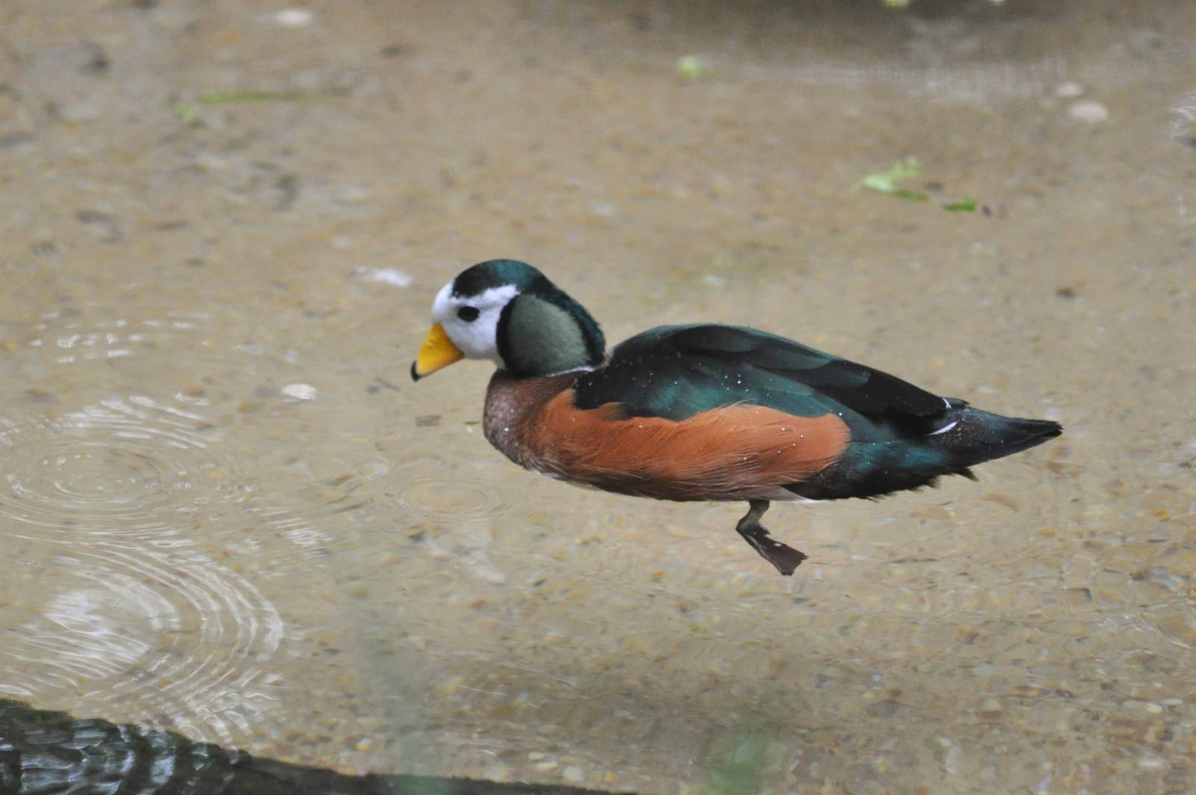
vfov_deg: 5.4
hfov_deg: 8.1
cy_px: 398
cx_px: 598
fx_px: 8462
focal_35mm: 255
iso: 1400
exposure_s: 1/500
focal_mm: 170
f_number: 4.5
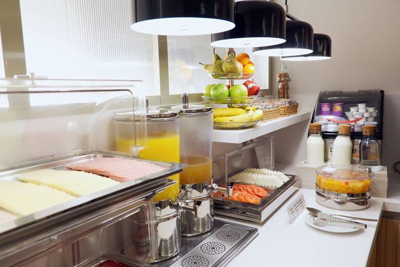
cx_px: 200
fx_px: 333
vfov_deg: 43.6
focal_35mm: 30
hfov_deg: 61.9
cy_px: 134
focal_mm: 20
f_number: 4
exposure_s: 1/80
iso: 640
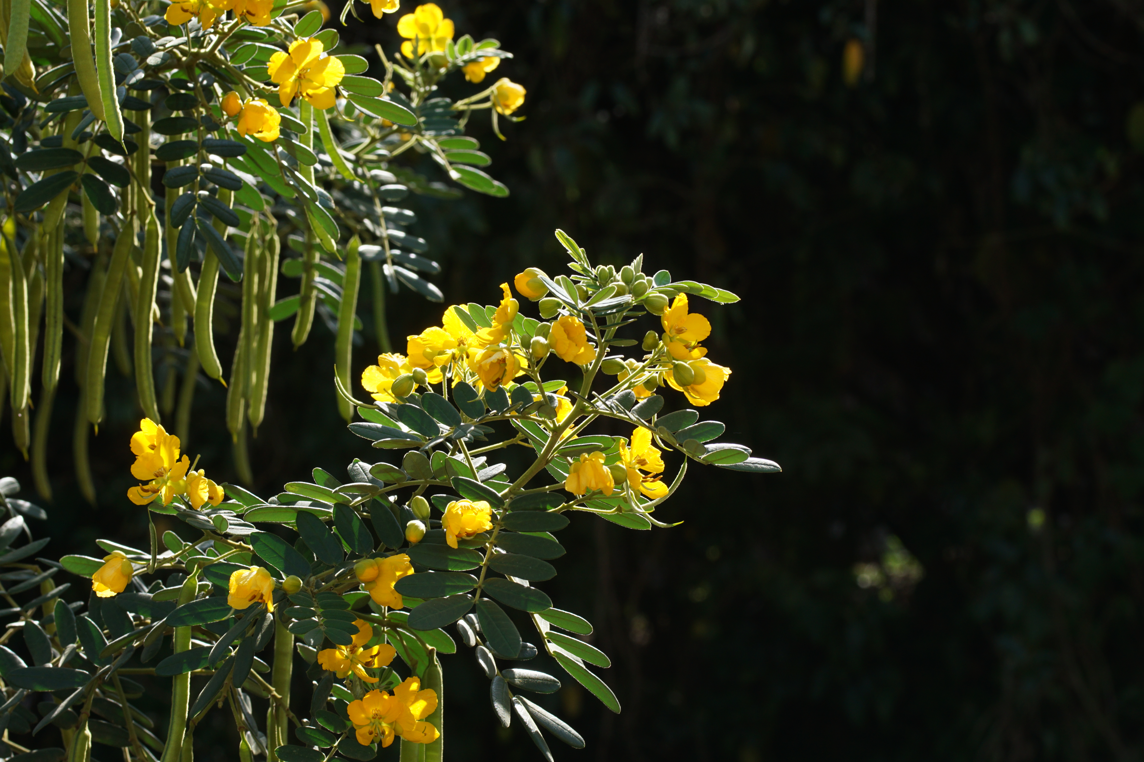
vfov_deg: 10.2
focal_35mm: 135
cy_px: 381
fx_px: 4290
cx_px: 572
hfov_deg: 15.2
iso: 200
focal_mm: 90
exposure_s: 1/100
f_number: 11
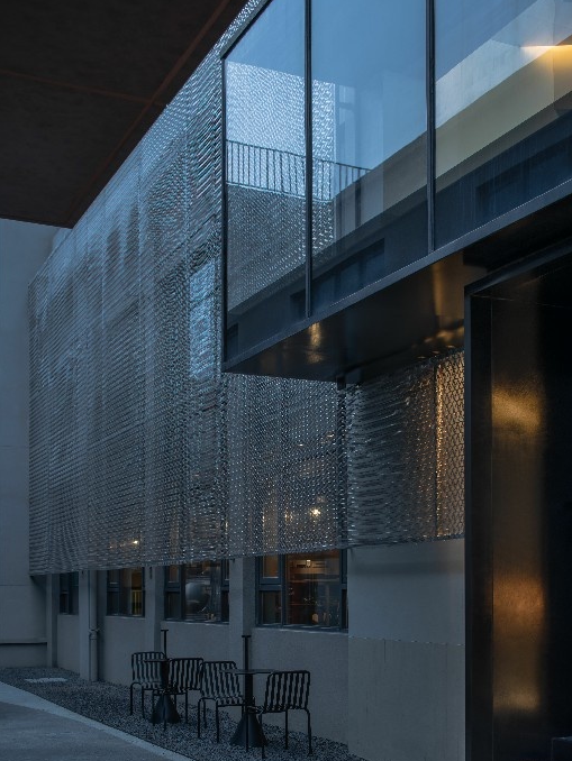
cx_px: 285
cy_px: 355
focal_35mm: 49
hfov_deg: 29.7
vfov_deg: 38.9
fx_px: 1079
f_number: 6.3
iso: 100
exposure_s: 1/8
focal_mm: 45
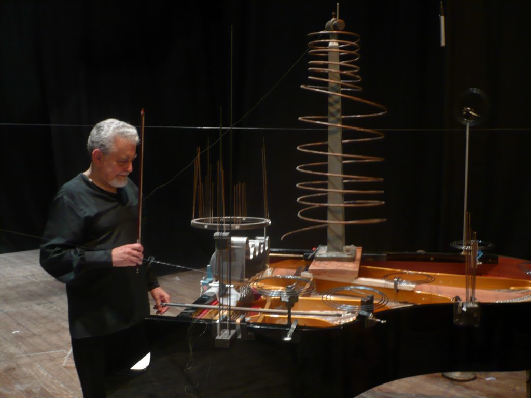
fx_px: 537
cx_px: 266
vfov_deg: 40.7
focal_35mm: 35
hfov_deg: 52.6
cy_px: 199
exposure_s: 1/4
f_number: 2.8
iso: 100
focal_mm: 5.8
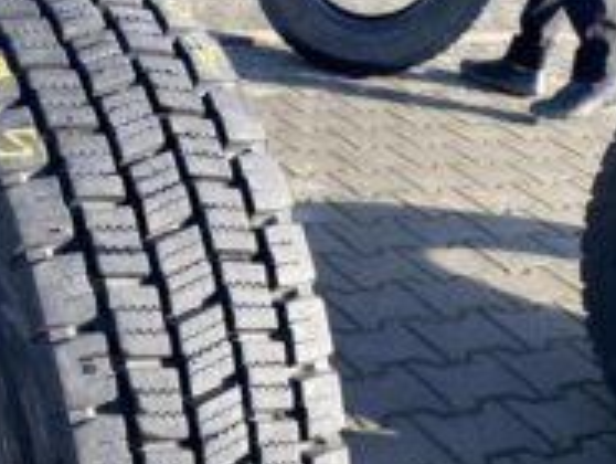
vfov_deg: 24.0
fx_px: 1069
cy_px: 383
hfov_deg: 31.1
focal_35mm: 60
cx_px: 99
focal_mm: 4.25
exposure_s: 1/487
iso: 32
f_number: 1.8
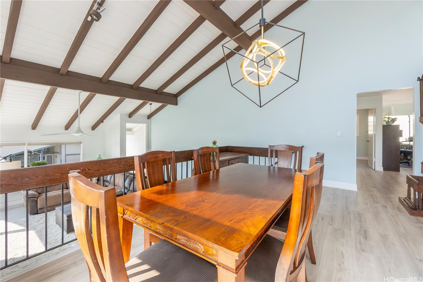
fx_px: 176
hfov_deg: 100.4
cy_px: 141
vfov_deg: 77.3
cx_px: 212
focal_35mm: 15
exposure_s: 1/40
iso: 100
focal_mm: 10
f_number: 8
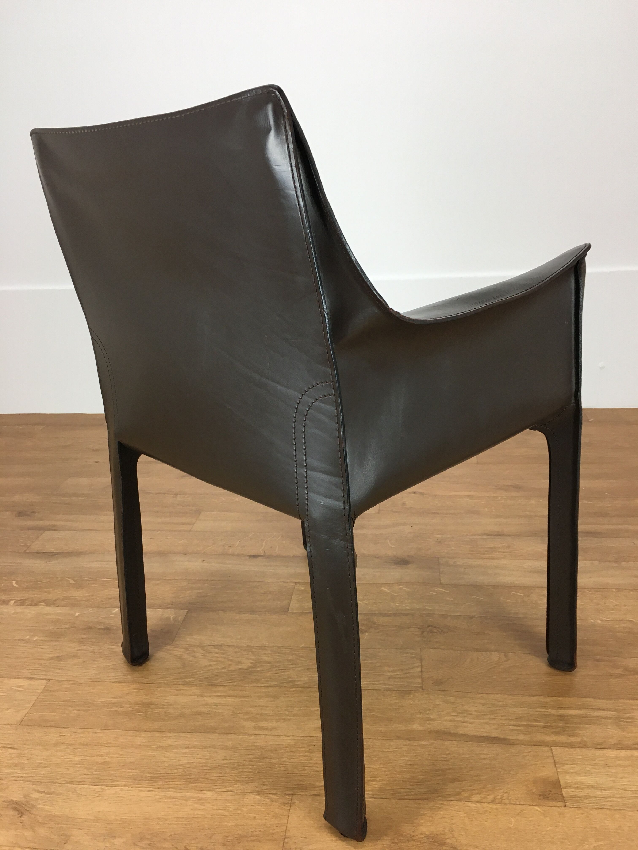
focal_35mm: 29
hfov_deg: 48.2
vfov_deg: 61.7
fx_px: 713
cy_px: 425
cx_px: 319
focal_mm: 4.15
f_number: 2.2
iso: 32
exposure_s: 1/33
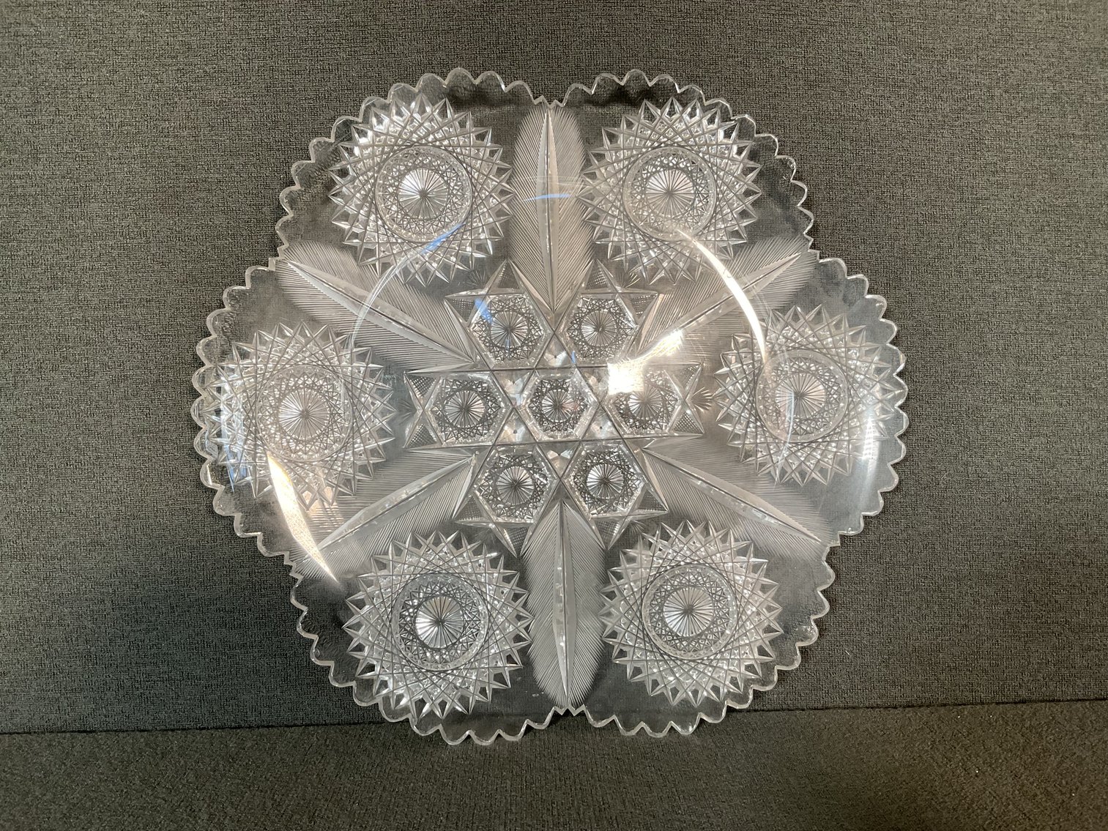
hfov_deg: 61.7
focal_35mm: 29
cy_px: 416
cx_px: 554
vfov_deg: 48.2
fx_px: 928
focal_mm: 3
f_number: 1.8
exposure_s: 1/50
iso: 64
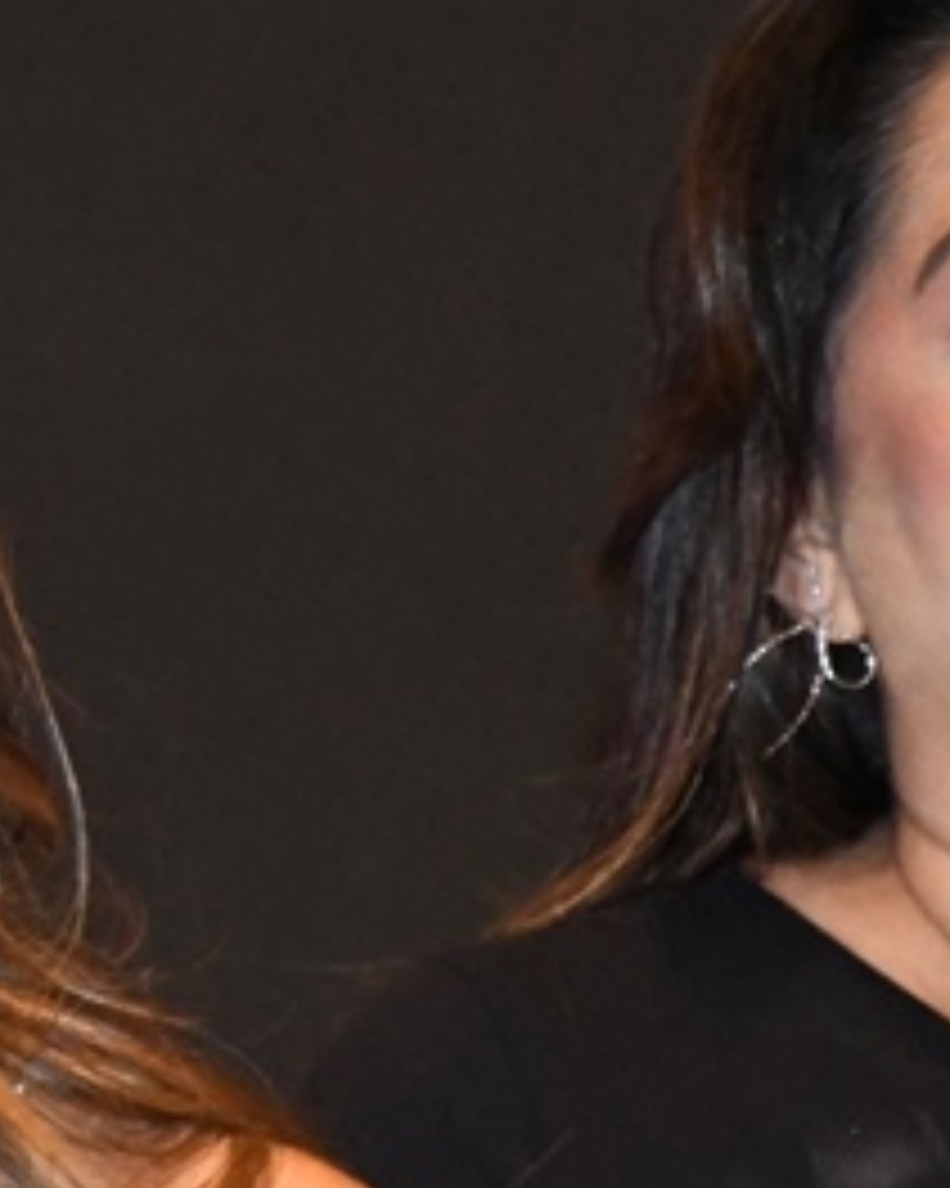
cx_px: -423
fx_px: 23420
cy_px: 722
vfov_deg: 2.9
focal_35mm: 666
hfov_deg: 2.3
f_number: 6.3
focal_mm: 122
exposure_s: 1/80
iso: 8000
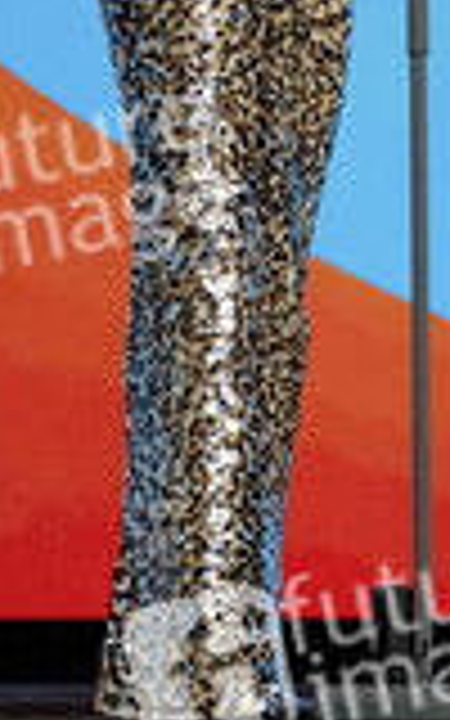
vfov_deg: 7.3
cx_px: 486
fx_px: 5592
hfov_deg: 4.6
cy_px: -22
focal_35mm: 285
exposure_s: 1/280
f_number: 2.8
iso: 2500
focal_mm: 74.4
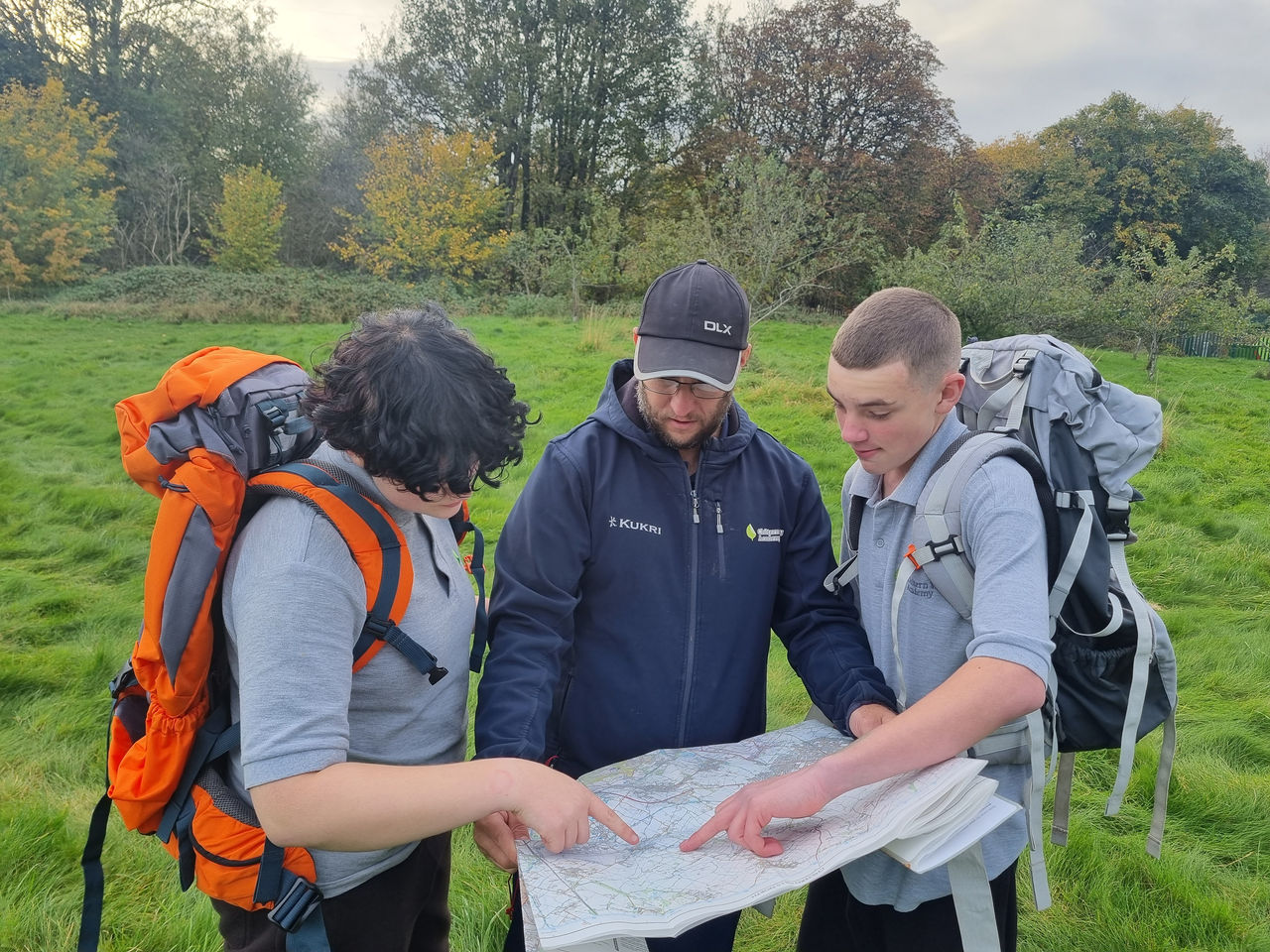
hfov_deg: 67.3
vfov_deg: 53.1
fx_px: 954
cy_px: 476
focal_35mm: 26
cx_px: 635
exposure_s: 1/360
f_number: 1.8
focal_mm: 5.4
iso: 50
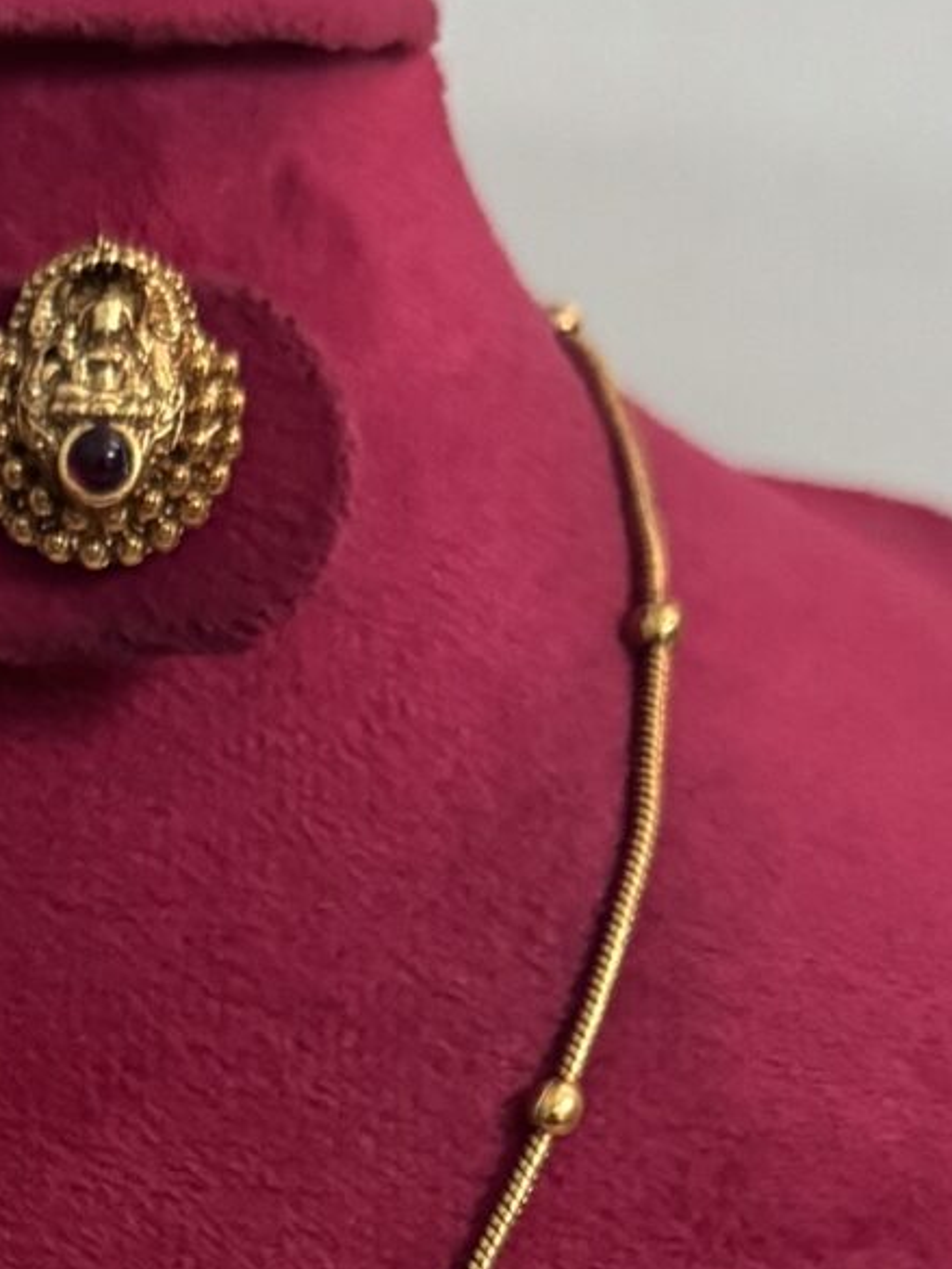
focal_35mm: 105
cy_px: 1640
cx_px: -158
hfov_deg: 13.7
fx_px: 3849
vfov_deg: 17.6
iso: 1000
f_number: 1.78
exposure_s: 1/33
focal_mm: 6.76
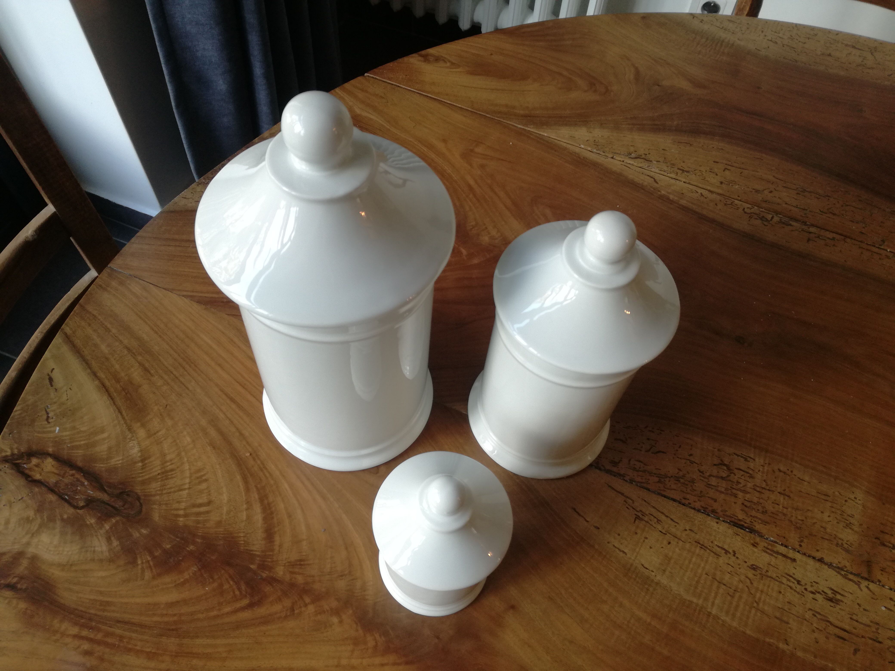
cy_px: 336
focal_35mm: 27
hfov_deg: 65.3
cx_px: 448
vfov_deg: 51.4
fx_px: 698
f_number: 2
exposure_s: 1/30
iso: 100
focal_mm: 3.79
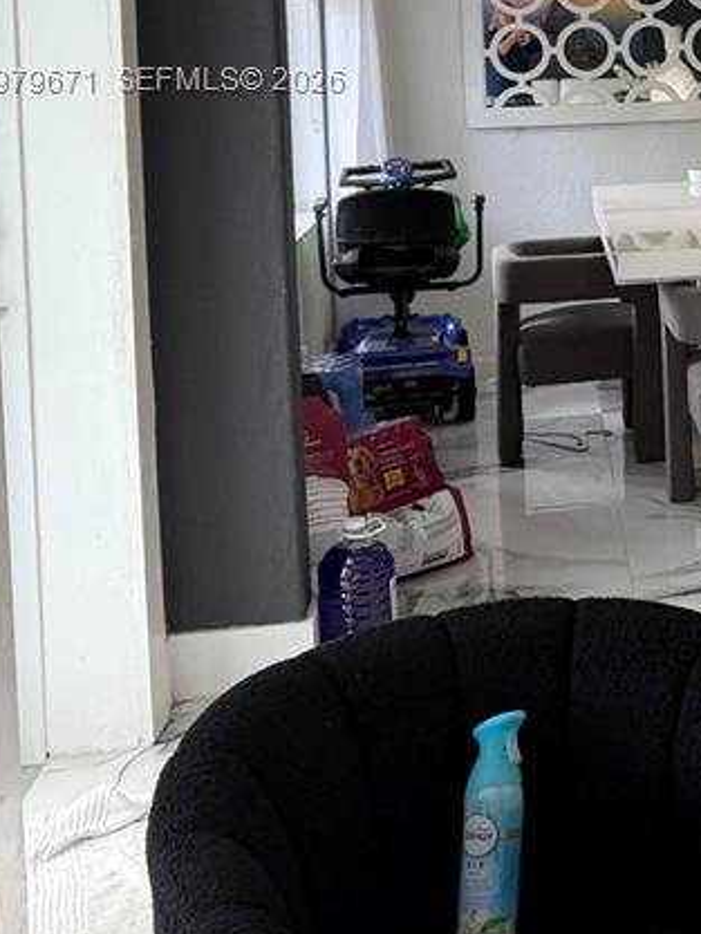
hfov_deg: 19.5
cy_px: 83
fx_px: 1862
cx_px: 936
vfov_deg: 27.1
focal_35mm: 69
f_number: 1.78
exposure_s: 1/120
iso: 160
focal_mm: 6.76
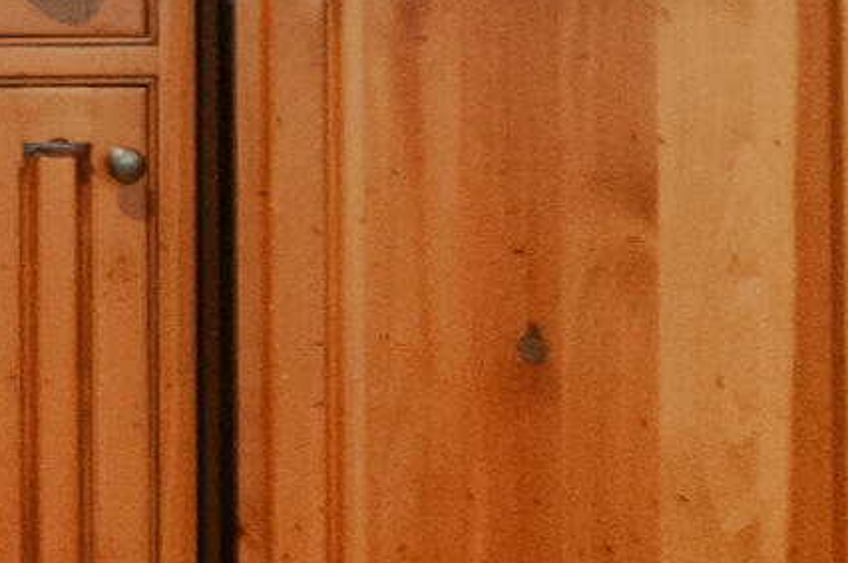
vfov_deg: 7.2
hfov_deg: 9.6
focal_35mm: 190
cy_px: -125
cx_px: -1194
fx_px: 4470
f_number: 3.5
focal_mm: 18
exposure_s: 1/13
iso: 640
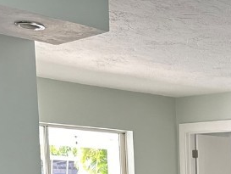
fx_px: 601
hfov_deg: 19.9
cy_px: 295
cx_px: 306
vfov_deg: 14.7
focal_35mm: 90
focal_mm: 6.86
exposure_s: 1/121
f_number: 1.78
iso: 200
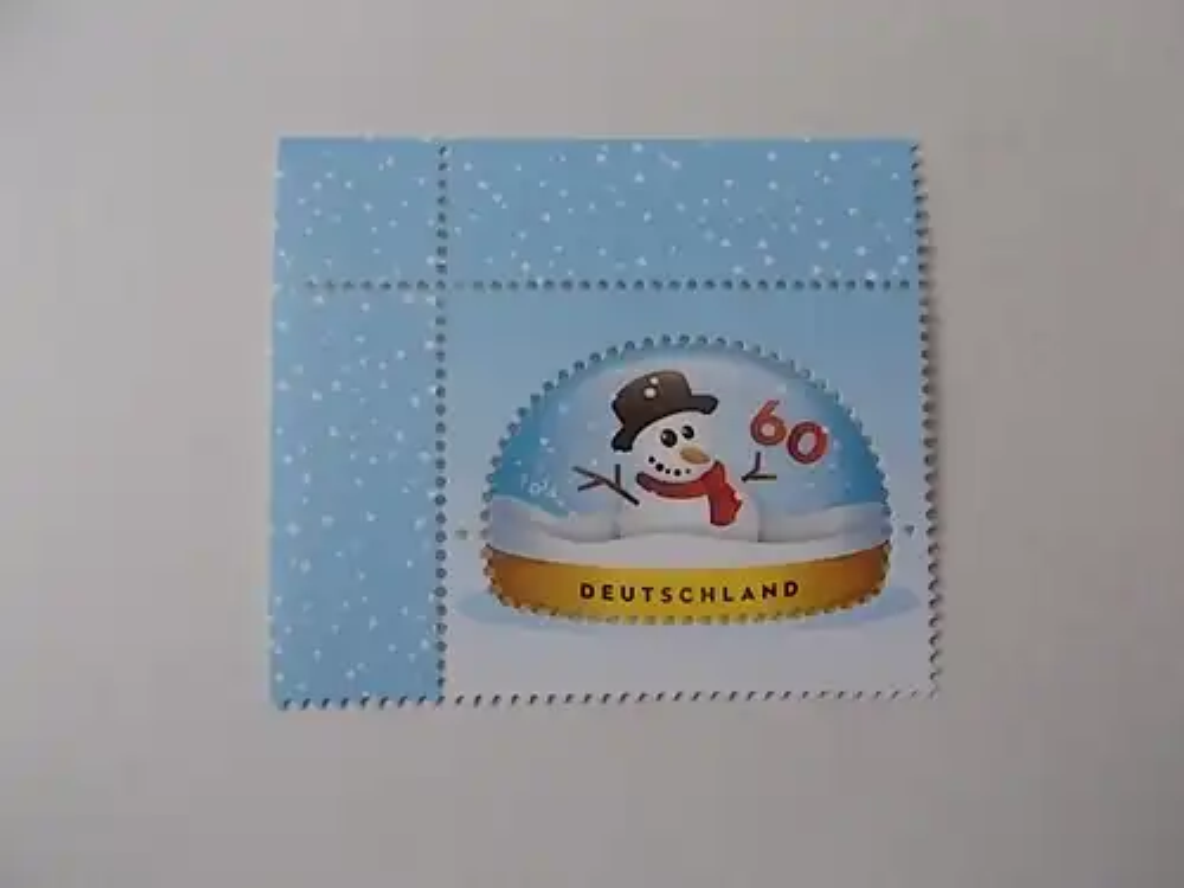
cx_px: 592
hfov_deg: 67.3
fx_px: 889
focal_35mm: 26
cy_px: 444
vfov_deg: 53.1
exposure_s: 1/80
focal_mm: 4.6
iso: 80
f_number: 3.2
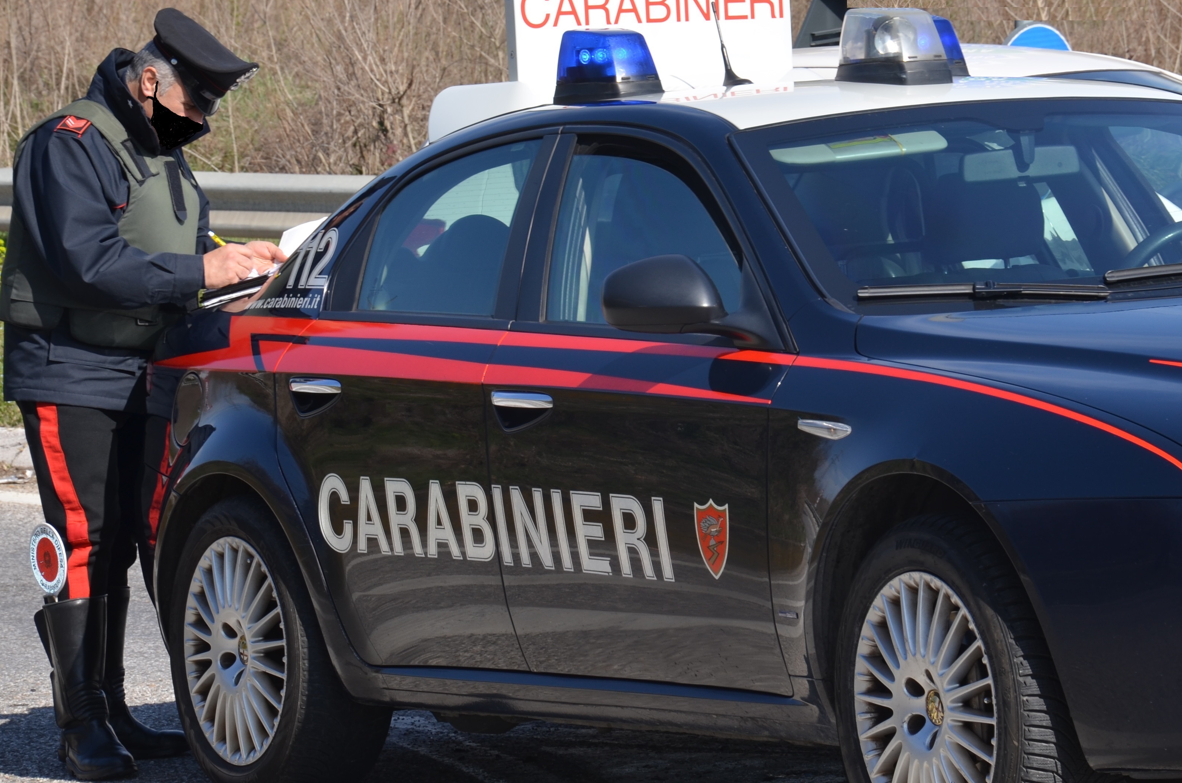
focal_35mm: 197
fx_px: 6447
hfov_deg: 10.5
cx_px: 744
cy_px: 307
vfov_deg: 6.9
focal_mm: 85
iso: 100
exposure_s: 1/200
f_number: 9
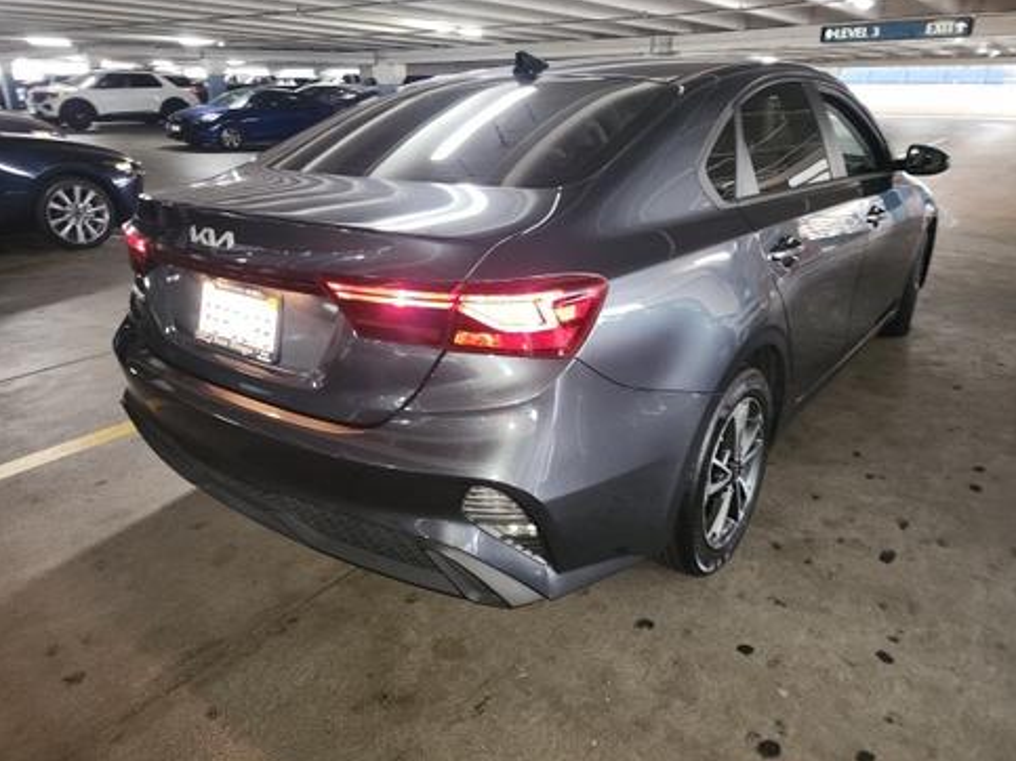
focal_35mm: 24
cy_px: 372
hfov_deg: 71.6
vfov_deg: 56.8
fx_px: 704
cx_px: 524
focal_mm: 6.4
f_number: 1.8
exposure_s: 1/9.99
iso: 812
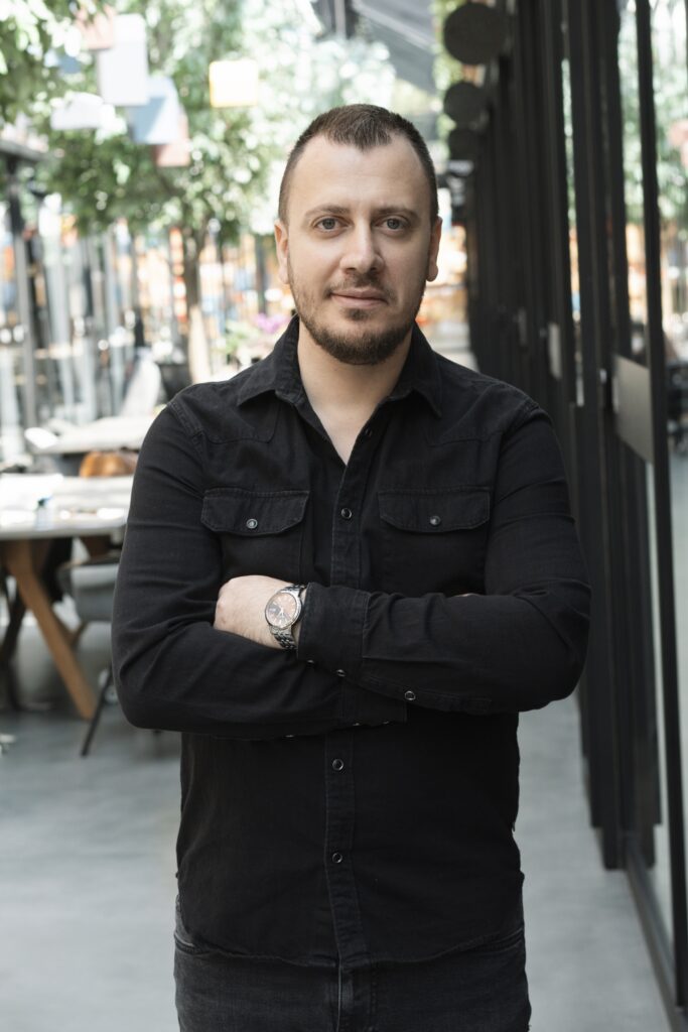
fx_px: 2350
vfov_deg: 24.8
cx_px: 344
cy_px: 516
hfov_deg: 16.7
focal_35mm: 82
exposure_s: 1/80
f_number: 5
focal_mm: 55
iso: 400
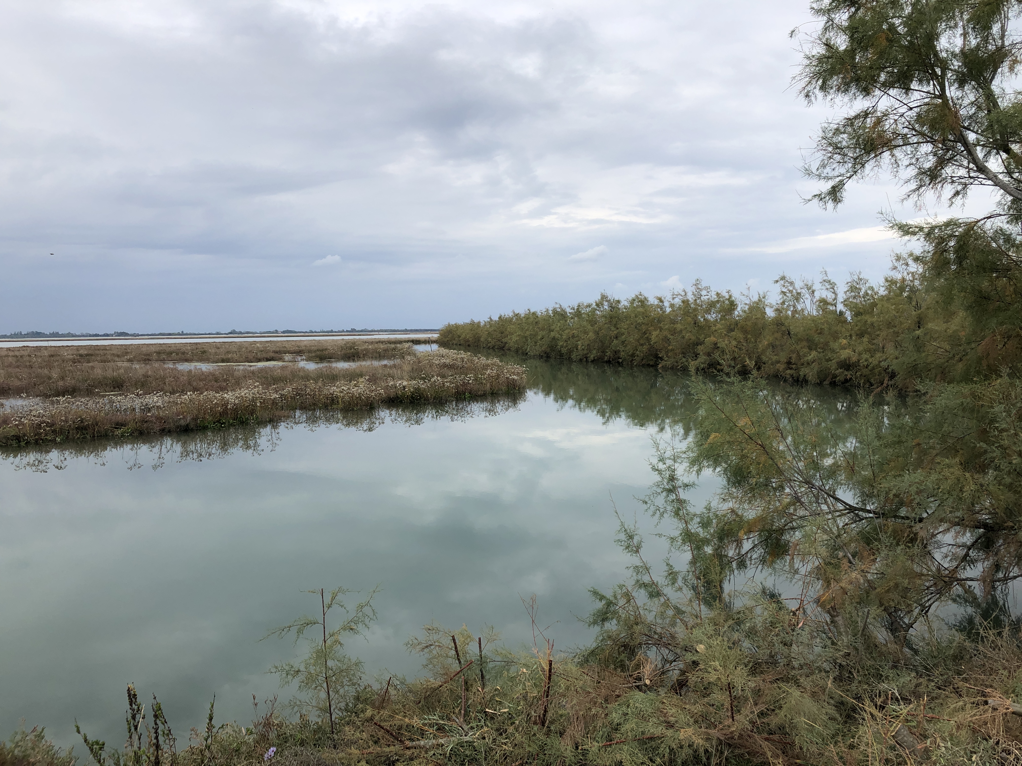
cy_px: 383
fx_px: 827
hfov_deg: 63.4
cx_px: 511
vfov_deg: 49.7
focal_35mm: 28
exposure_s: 1/1245
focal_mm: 3.99
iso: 20
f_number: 1.8
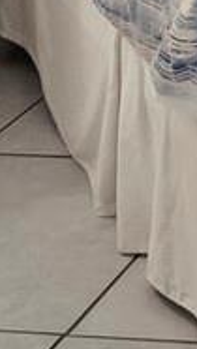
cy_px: -519
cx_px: 744
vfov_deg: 12.4
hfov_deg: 7.2
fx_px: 1213
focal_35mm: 131
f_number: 11
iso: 400
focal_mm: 7
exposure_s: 1/2
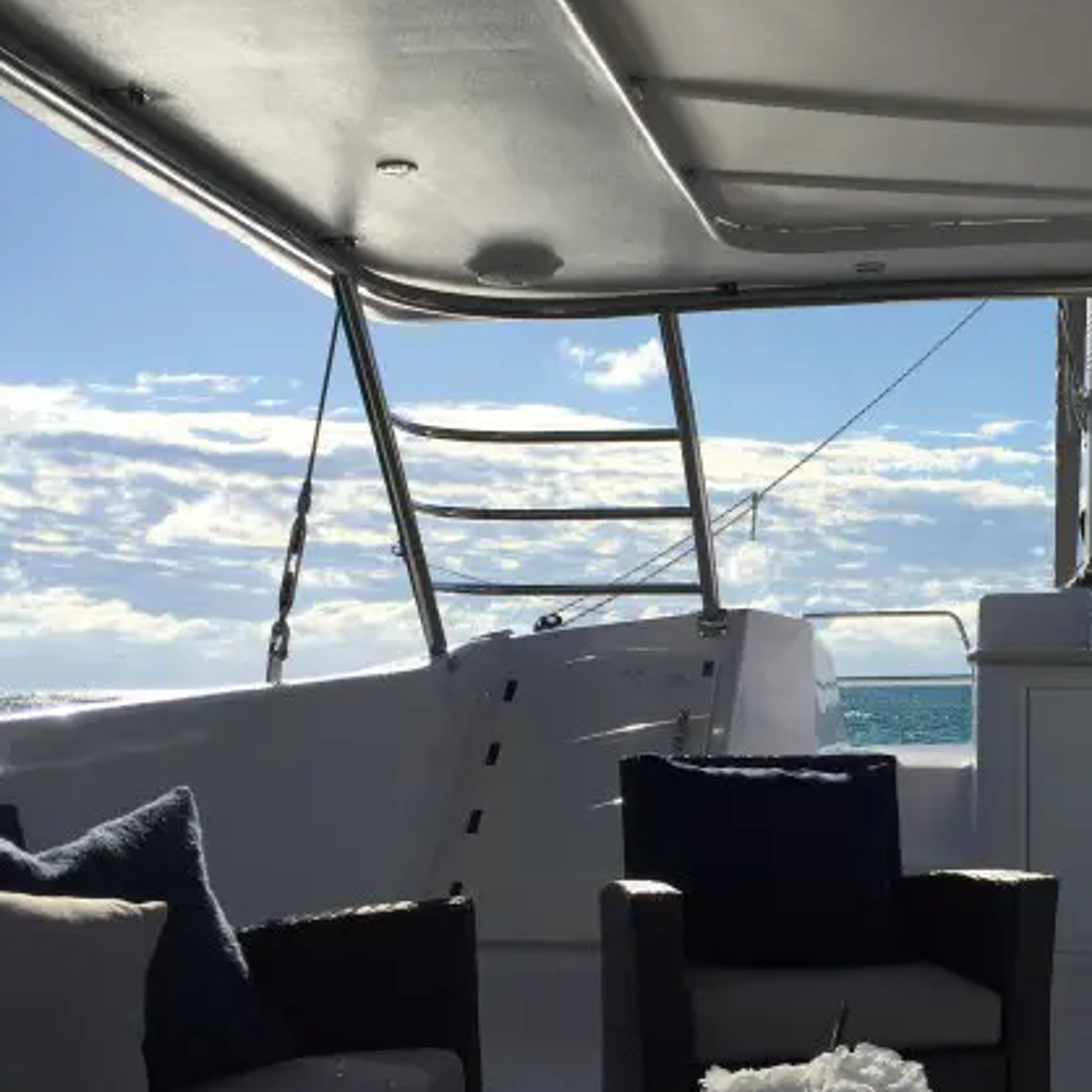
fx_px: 1749
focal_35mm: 49
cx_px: 857
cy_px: 734
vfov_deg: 34.3
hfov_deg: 33.8
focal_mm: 4.15
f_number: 2.2
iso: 32
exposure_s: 1/5650
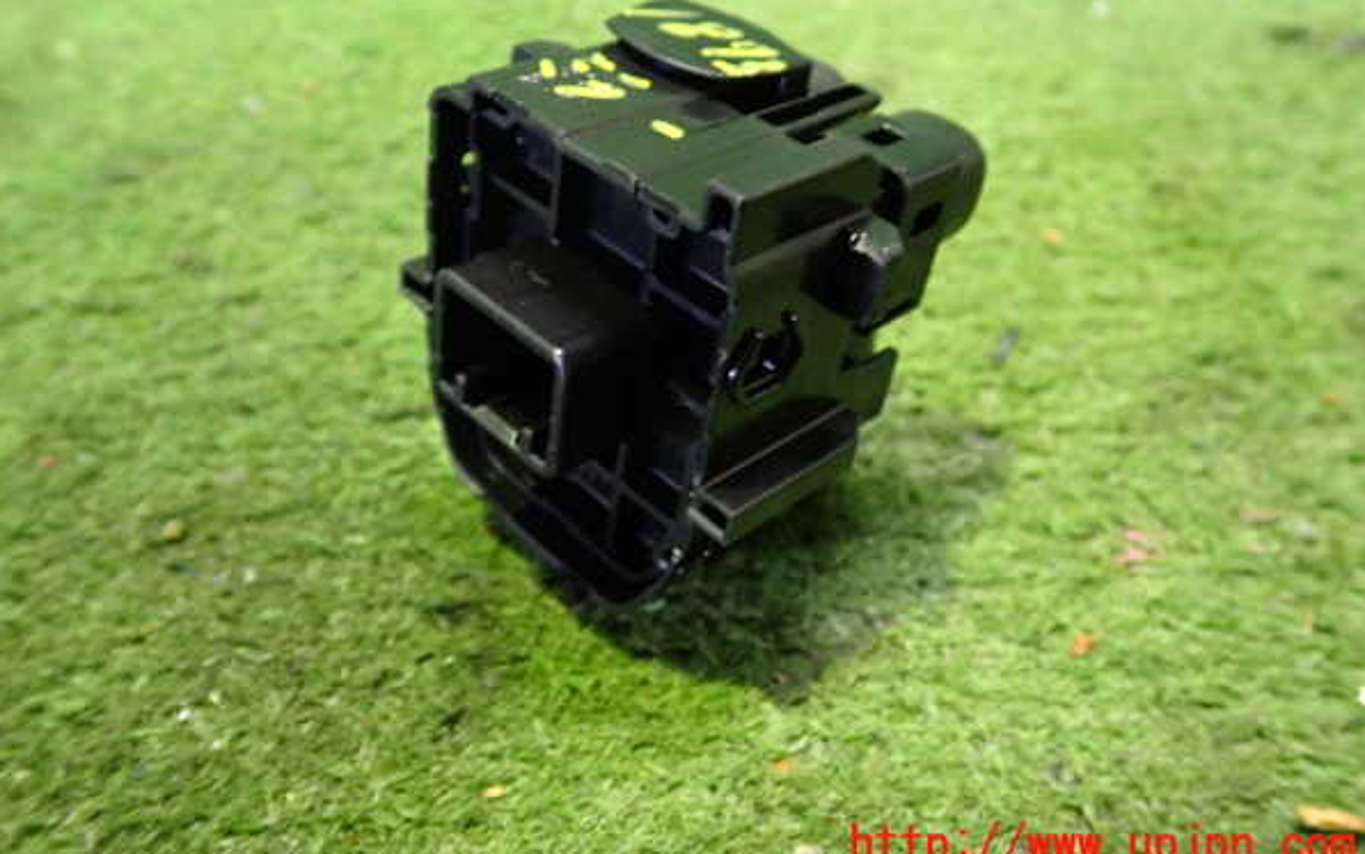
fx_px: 1191
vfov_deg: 39.4
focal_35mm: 32
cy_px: 359
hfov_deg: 59.6
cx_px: 680
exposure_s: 1/20
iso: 800
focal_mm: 5.4
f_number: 2.3
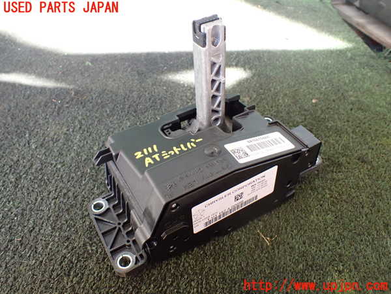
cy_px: 147
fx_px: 339
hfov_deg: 60.0
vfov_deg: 46.8
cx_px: 196
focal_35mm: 30
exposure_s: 1/125
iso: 640
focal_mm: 5.4
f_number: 2.3
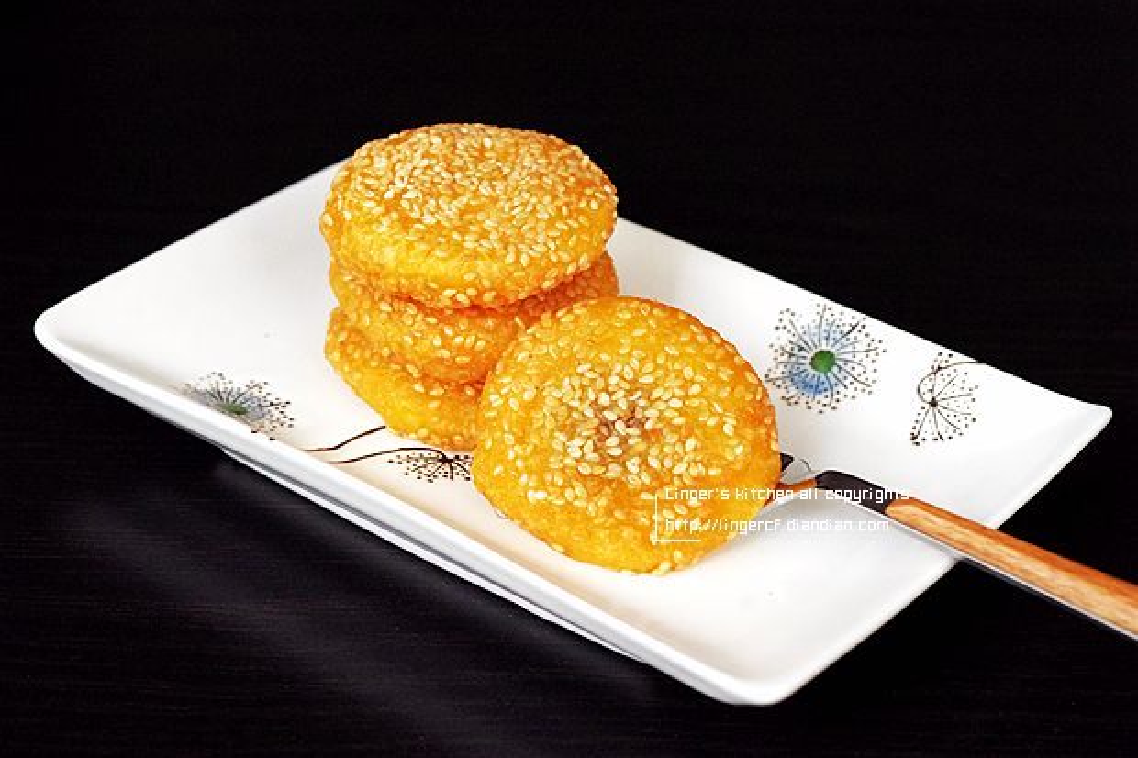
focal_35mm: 75
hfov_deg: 27.0
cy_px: 379
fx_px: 2370
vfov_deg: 18.2
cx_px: 569
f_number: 5.6
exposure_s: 1/320
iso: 1600
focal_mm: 50
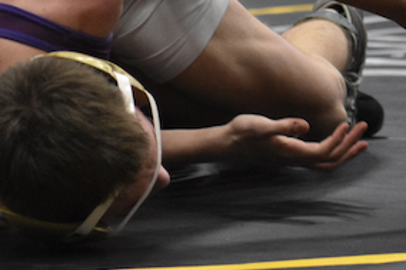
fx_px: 2705
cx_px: 21
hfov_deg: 8.5
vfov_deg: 5.7
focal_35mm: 240
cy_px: -1
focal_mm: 70
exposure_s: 1/500
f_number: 4
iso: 2500
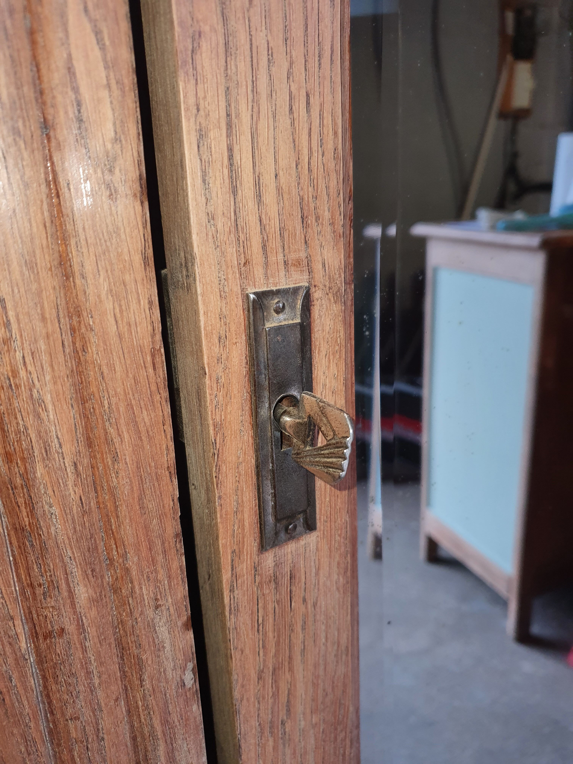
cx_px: 286
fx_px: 574
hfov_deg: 53.1
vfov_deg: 67.3
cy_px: 382
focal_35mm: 26
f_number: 1.5
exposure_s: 1/50
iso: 100
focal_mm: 4.3
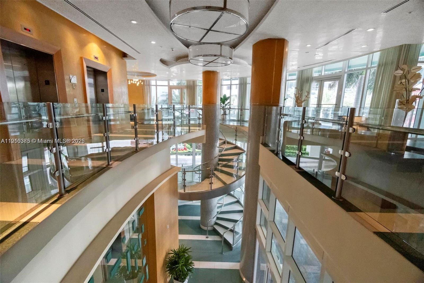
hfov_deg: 100.4
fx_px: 177
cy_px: 142
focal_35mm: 15
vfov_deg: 77.3
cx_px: 212
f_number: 4
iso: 5000
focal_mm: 10
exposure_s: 1/160
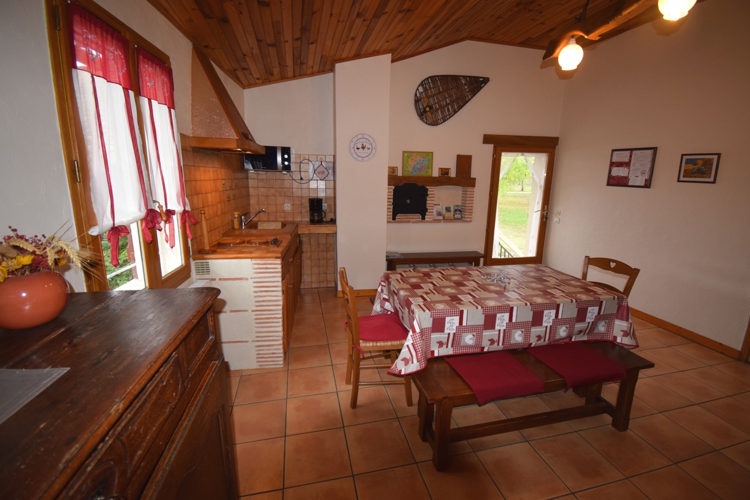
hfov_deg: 100.4
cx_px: 375
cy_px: 250
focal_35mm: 15
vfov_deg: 77.3
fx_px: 312
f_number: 4.8
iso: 800
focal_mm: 10
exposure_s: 1/90
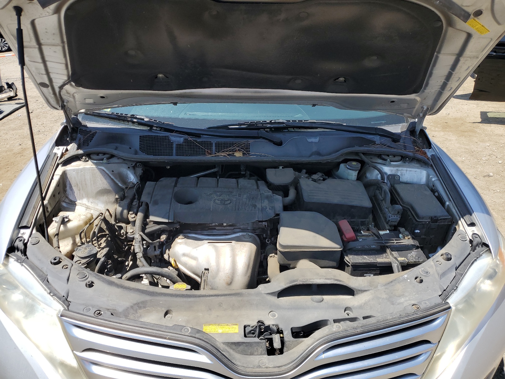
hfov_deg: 67.3
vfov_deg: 53.1
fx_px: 379
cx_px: 252
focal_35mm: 26
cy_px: 190
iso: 50
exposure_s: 1/2000
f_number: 1.5
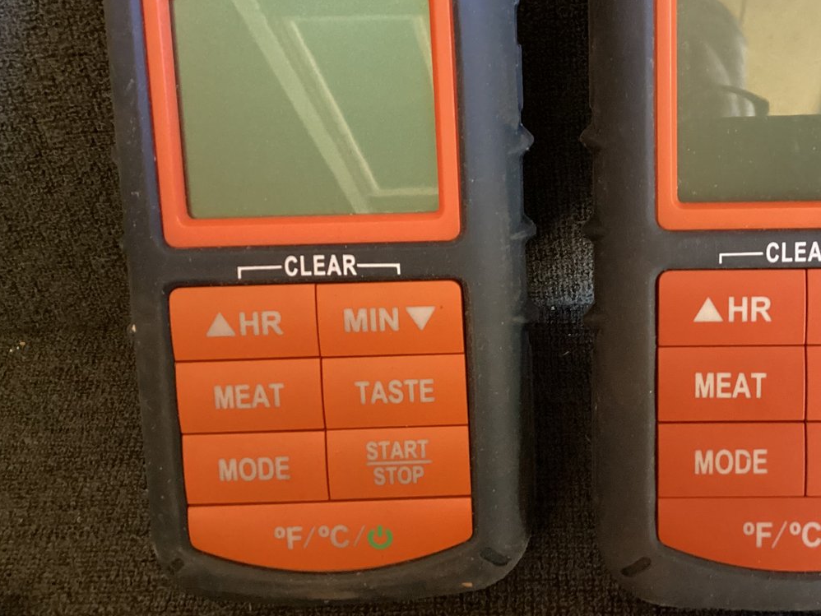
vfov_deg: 30.8
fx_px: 1115
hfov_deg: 39.7
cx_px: 575
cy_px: 241
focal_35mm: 47
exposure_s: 1/33
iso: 400
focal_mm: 3.3
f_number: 2.4
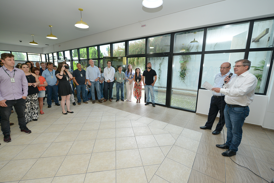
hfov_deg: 96.7
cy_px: 92
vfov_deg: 73.8
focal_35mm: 16
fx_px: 122
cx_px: 137
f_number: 4.5
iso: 640
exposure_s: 1/60
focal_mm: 16
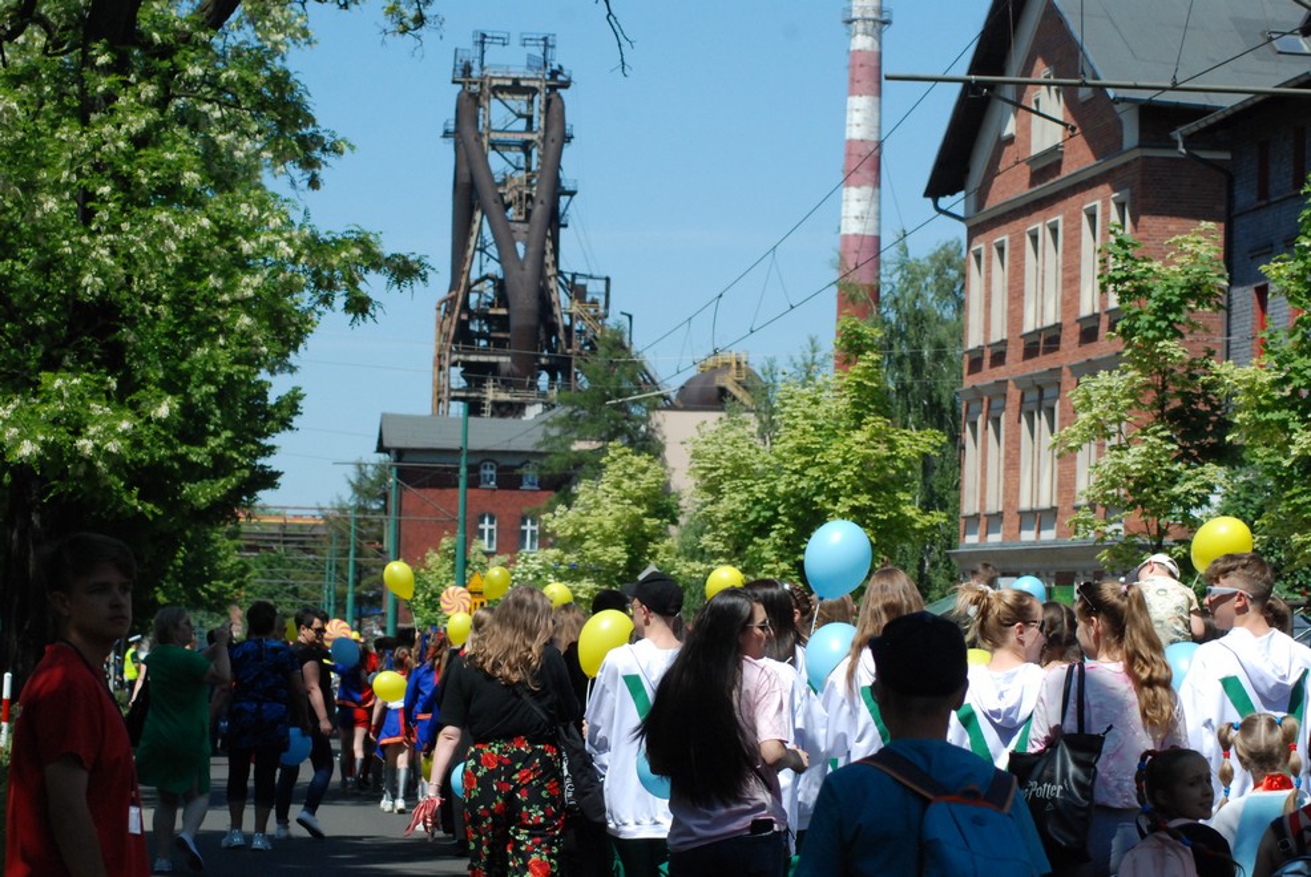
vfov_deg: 11.7
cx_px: 656
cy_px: 438
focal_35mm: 117
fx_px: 4266
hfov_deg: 17.5
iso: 800
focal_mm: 78
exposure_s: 1/1600
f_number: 10
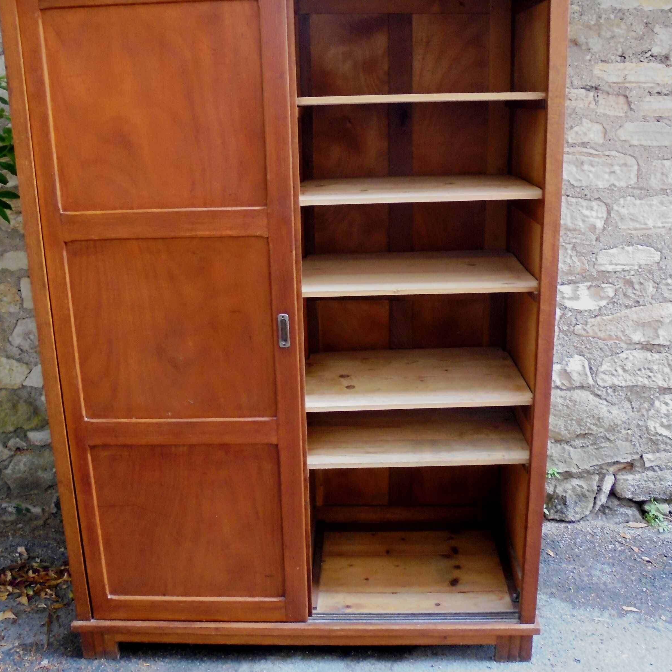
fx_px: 769
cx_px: 334
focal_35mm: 35
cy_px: 297
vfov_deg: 47.1
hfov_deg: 47.2
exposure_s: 1/30
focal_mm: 4.6
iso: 200
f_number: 3.5
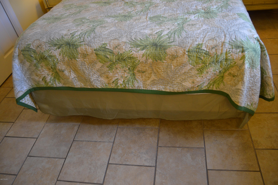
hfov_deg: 67.4
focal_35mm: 27
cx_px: 139
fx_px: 208
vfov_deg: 47.8
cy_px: 92
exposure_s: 1/60
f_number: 3.5
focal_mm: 18
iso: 500
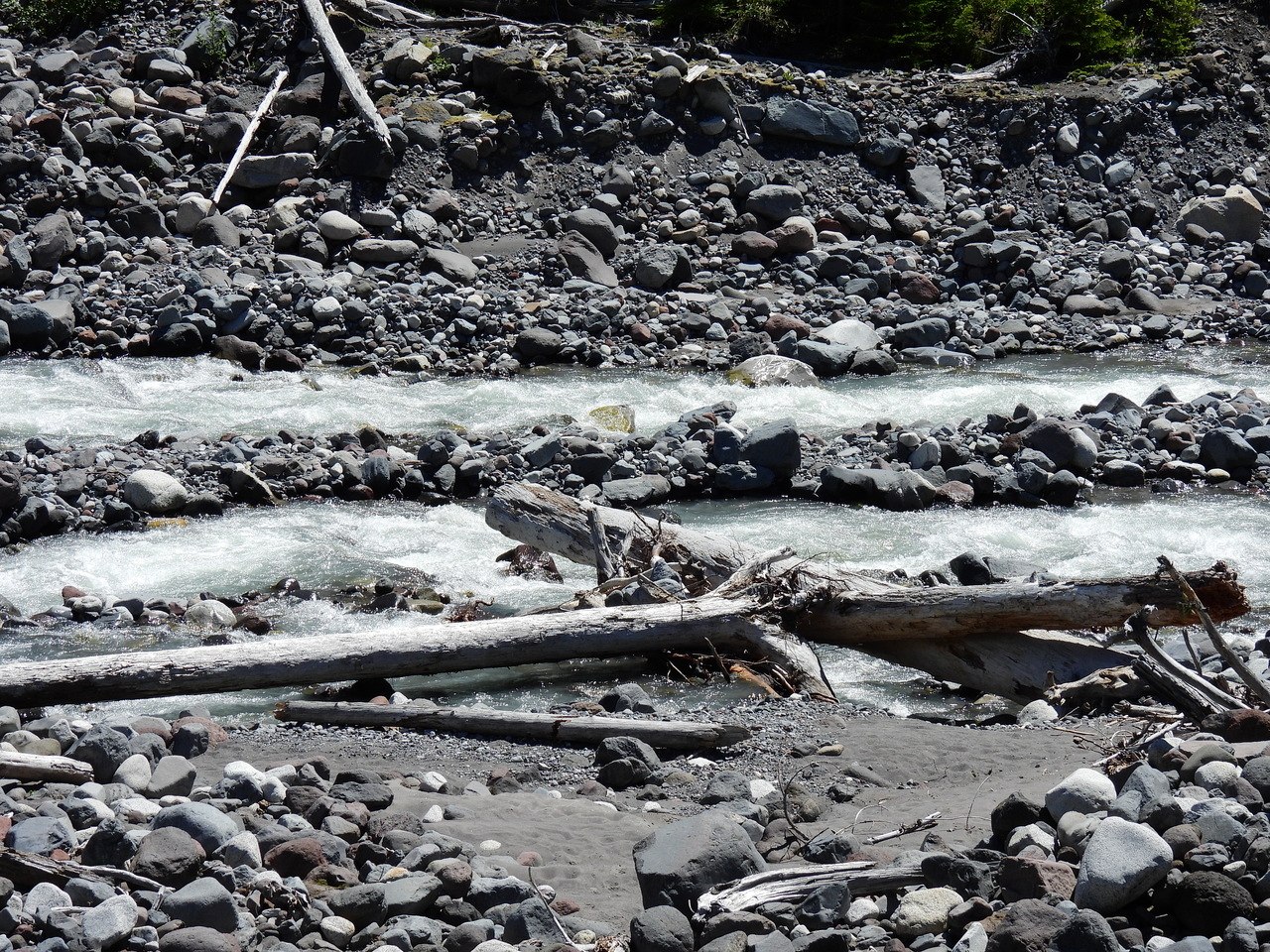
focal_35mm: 135
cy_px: 476
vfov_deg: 11.0
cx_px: 635
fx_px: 4953
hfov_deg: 14.6
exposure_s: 1/1000
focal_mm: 24.1
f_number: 4
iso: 100
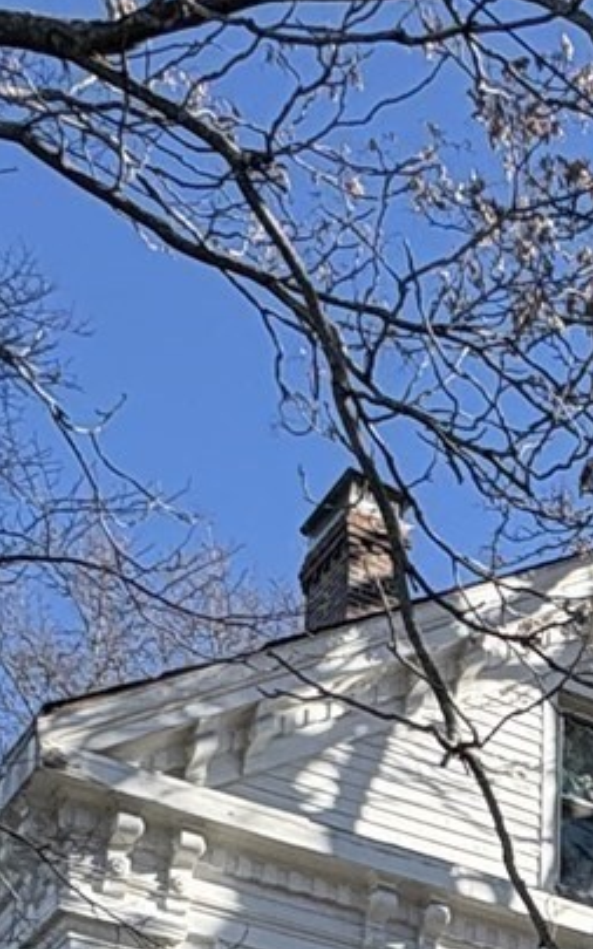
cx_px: 895
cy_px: 1331
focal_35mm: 75
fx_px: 1940
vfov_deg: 23.3
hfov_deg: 15.9
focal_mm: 2.22
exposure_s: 1/693
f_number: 2.2
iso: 50
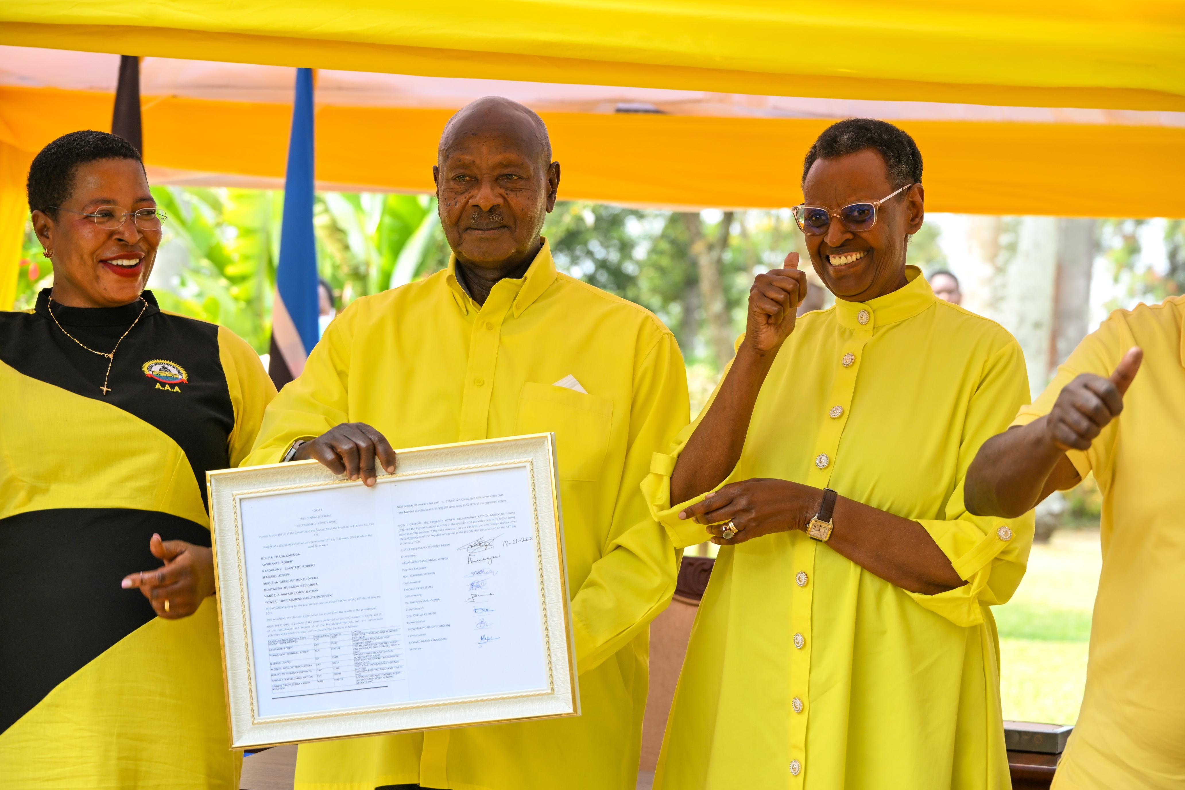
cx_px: 592
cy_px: 395
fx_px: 3785
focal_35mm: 115
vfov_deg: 11.9
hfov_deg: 17.8
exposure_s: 1/125
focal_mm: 115
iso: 400
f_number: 6.7
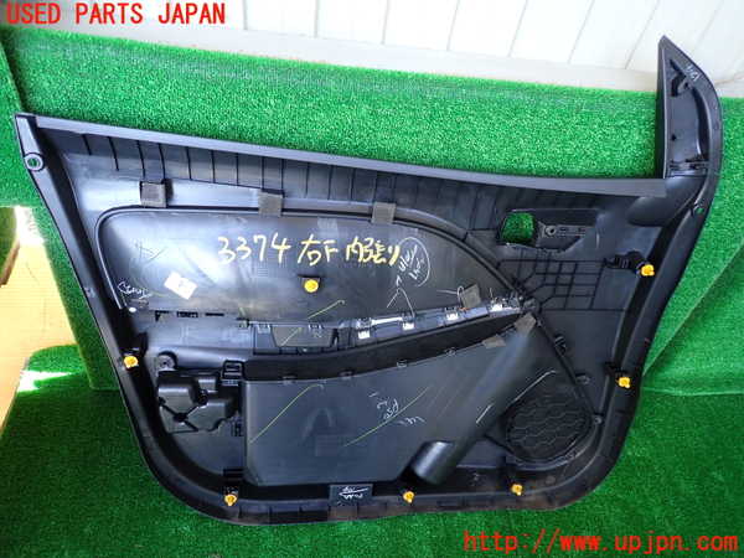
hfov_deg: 69.4
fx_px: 537
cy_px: 279
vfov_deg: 54.9
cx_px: 372
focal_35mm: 25
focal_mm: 4.5
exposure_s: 1/50
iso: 200
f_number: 2
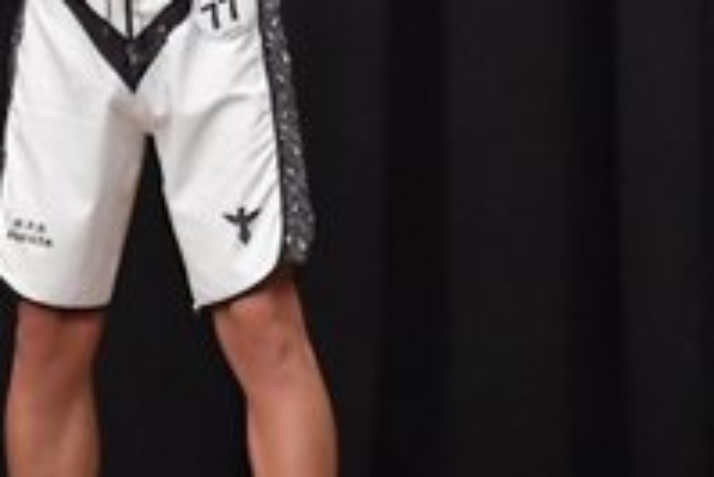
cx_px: -508
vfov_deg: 1.8
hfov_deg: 2.6
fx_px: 15600
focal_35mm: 786
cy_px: 118
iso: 6400
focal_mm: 135
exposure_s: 1/400
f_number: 5.6
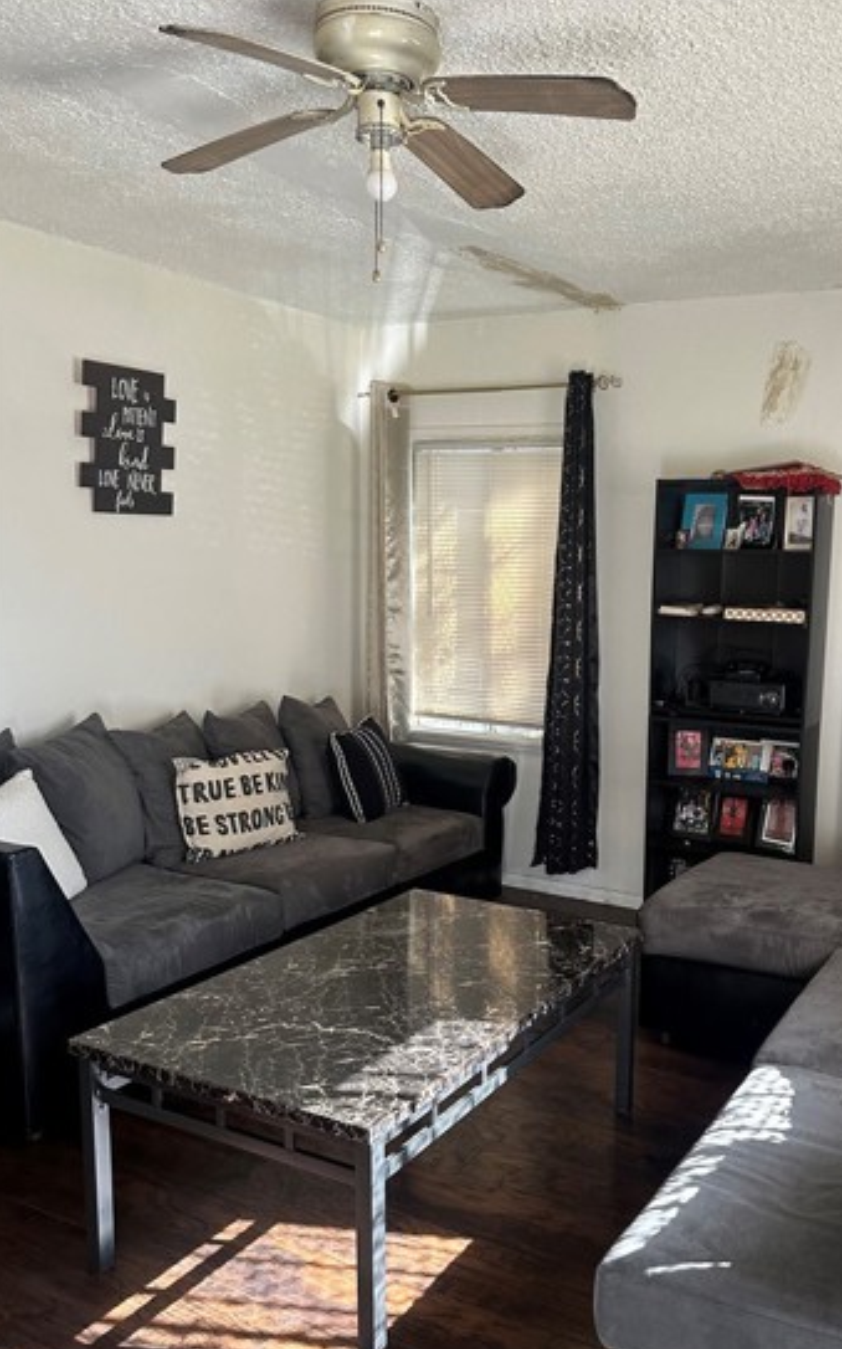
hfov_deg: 41.1
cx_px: 581
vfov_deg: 62.9
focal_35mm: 30
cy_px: 708
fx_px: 1102
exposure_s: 1/91
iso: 250
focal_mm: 6.86
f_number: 1.78
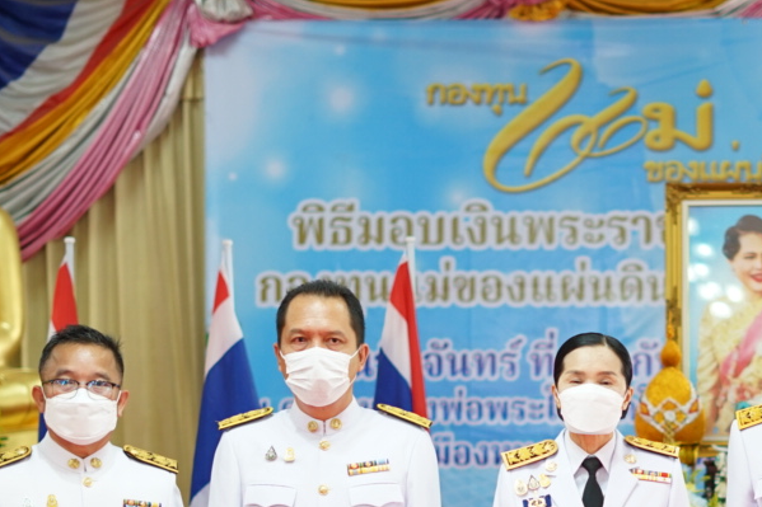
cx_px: 659
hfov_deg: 15.1
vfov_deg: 10.1
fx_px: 2857
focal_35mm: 135
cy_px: 537
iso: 400
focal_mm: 50
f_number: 1.8
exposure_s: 1/60
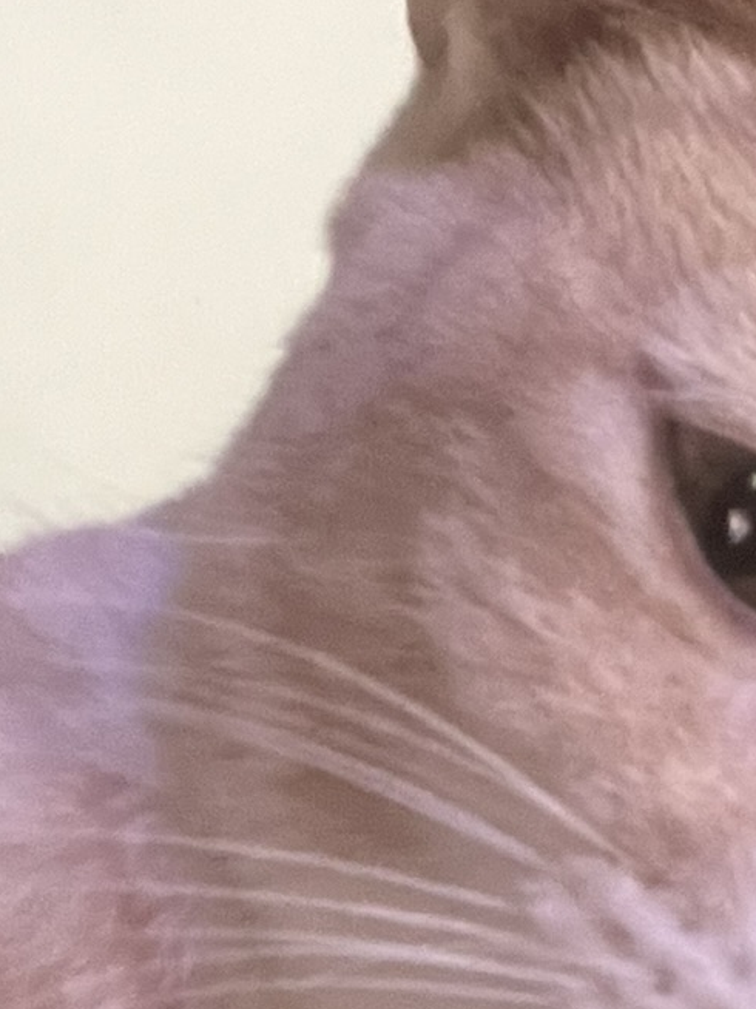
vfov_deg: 20.8
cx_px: 660
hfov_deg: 15.6
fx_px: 2739
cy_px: 623
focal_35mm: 94
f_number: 2.2
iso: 640
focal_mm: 2.71
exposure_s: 1/20
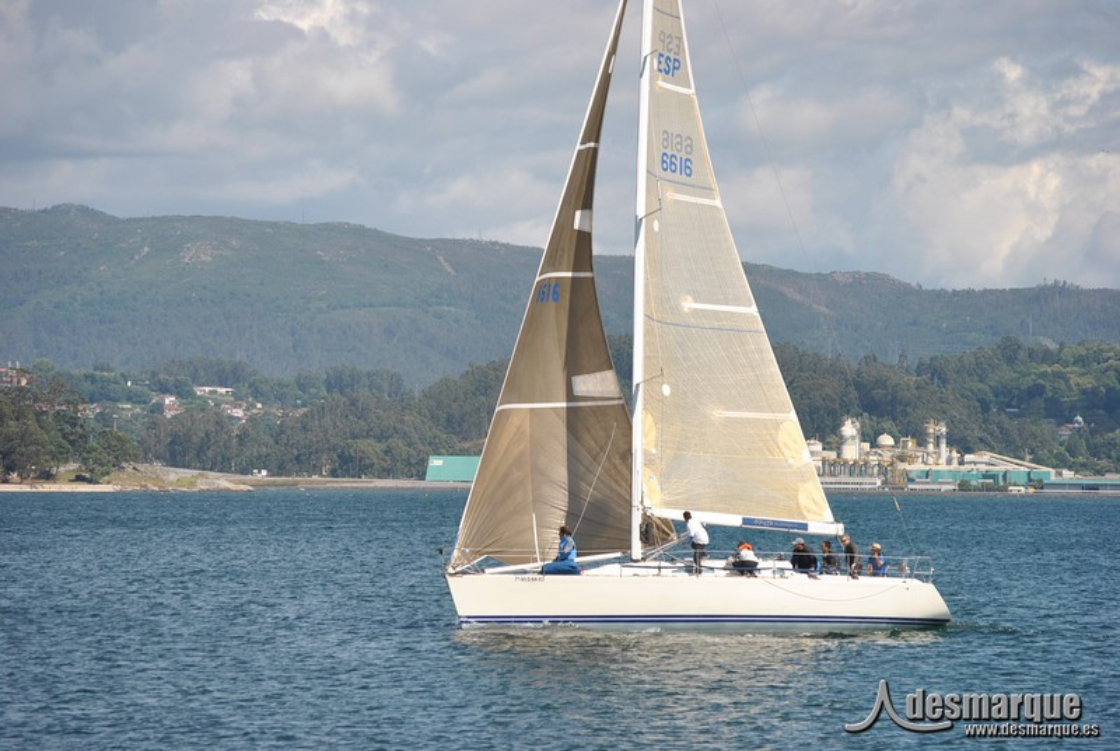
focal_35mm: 165
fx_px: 5141
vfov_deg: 8.3
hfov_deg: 12.4
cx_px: 560
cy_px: 376
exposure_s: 1/500
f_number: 5.6
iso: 100
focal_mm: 110
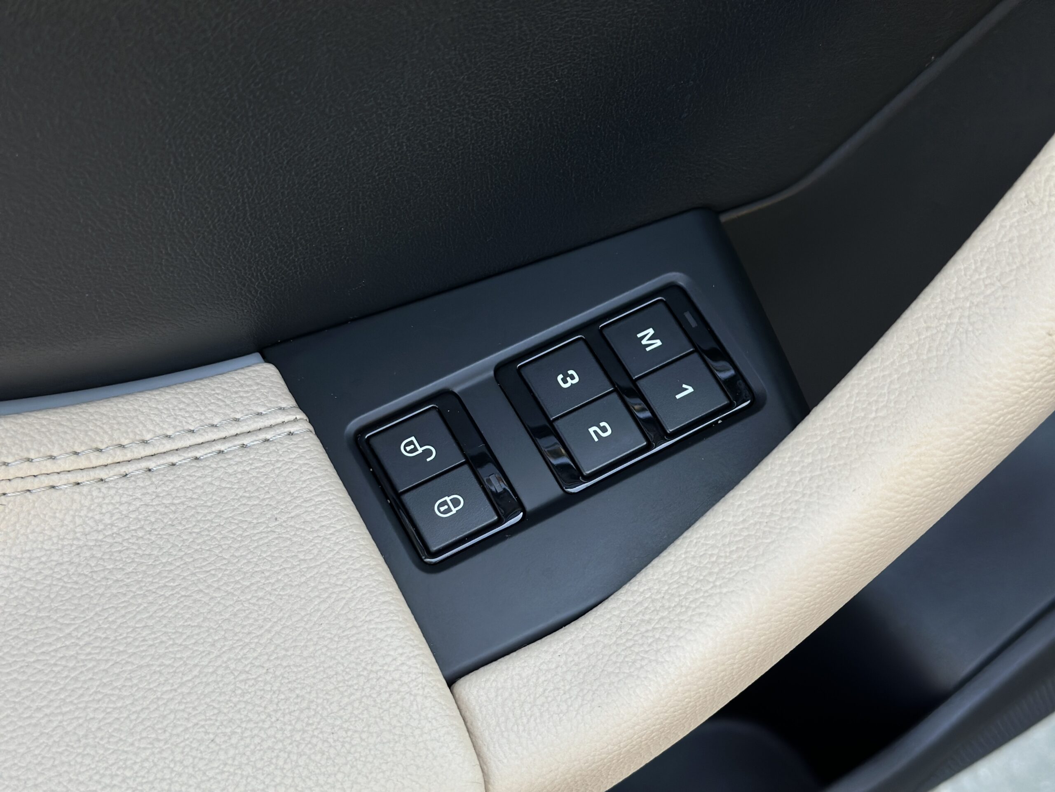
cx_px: 528
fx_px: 1463
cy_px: 396
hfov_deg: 39.7
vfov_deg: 30.3
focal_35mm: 48
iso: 80
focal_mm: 6.86
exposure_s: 1/441
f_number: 1.78
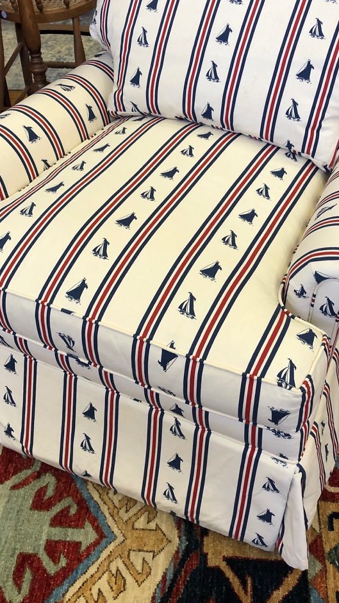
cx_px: 185
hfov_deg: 32.0
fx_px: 591
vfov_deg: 53.8
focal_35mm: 37
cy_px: 260
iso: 40
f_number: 1.8
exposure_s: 1/30
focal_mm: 4
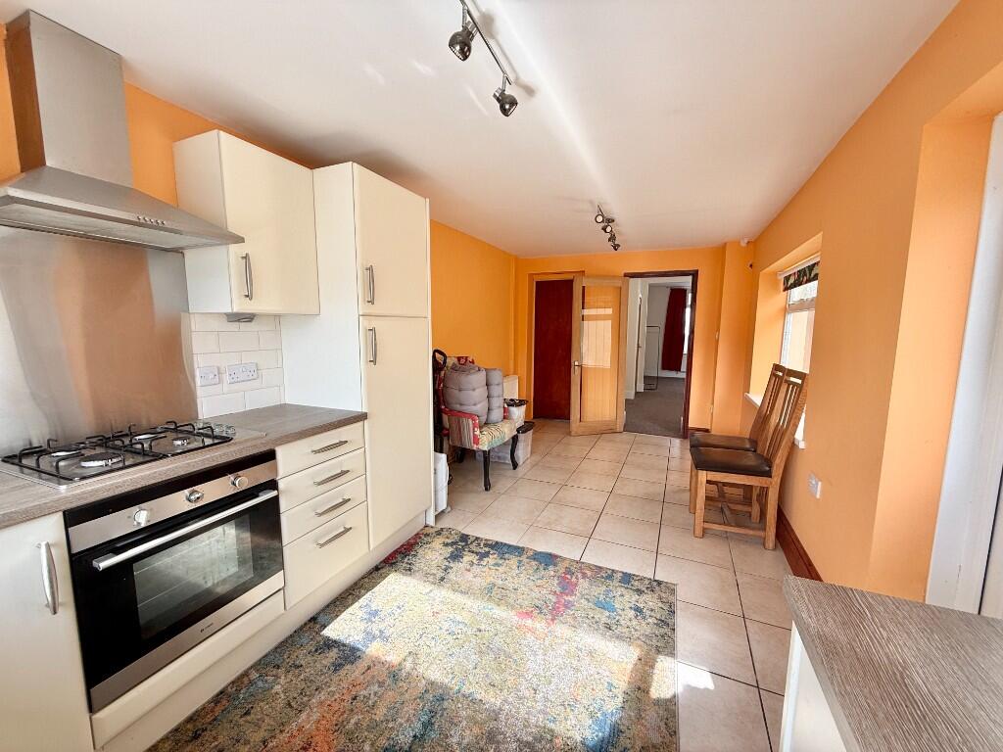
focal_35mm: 14
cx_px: 502
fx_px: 406
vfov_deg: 85.7
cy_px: 376
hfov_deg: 102.1
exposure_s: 1/146
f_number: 2.2
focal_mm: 2.22
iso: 50
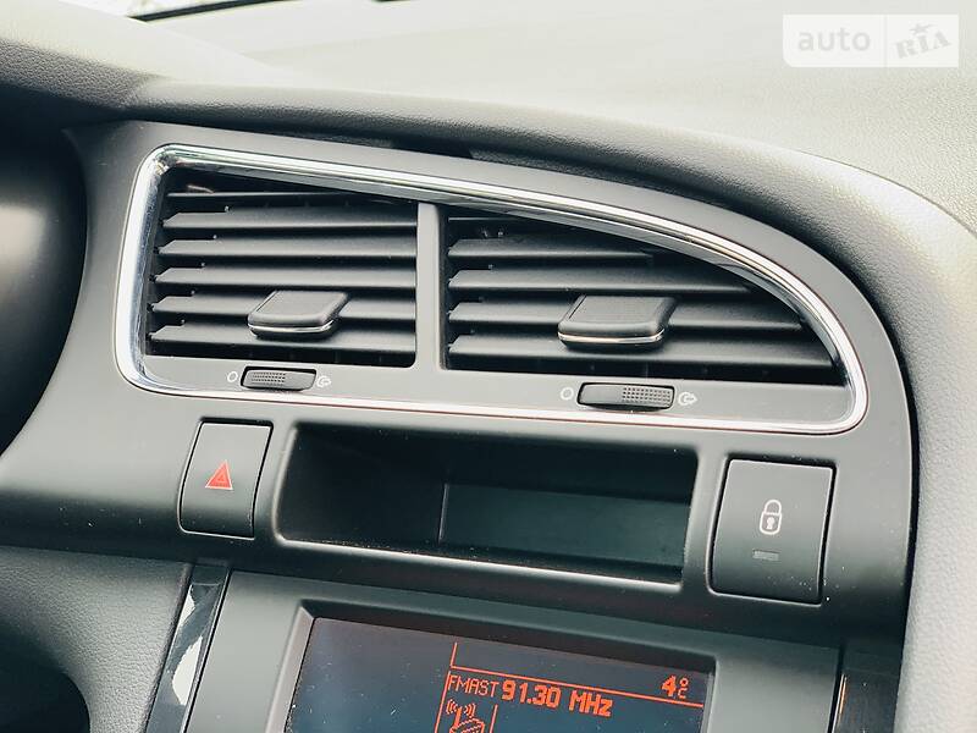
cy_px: 366
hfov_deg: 36.8
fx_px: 1468
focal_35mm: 52
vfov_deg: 28.0
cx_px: 488
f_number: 2.4
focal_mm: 6
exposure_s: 1/122
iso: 50
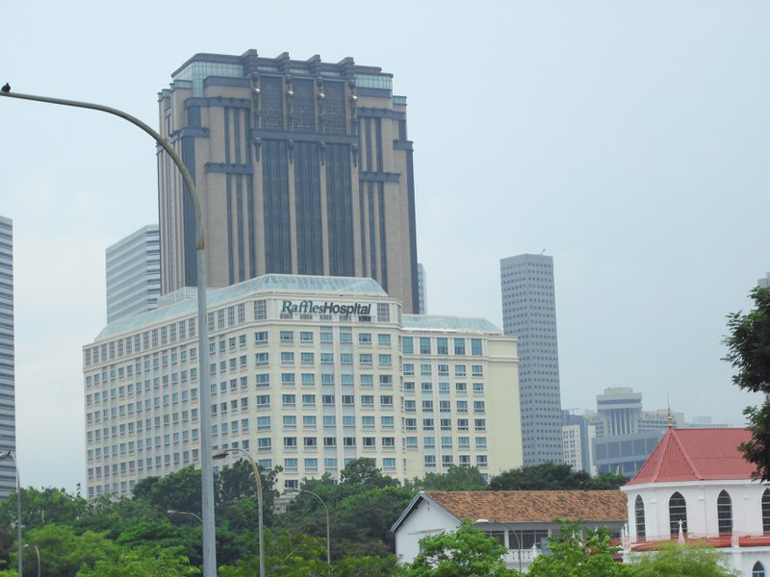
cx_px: 385
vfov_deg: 15.9
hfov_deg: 21.1
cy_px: 288
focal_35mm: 93
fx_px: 2069
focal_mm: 15.3
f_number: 4.7
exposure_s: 1/800
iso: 100
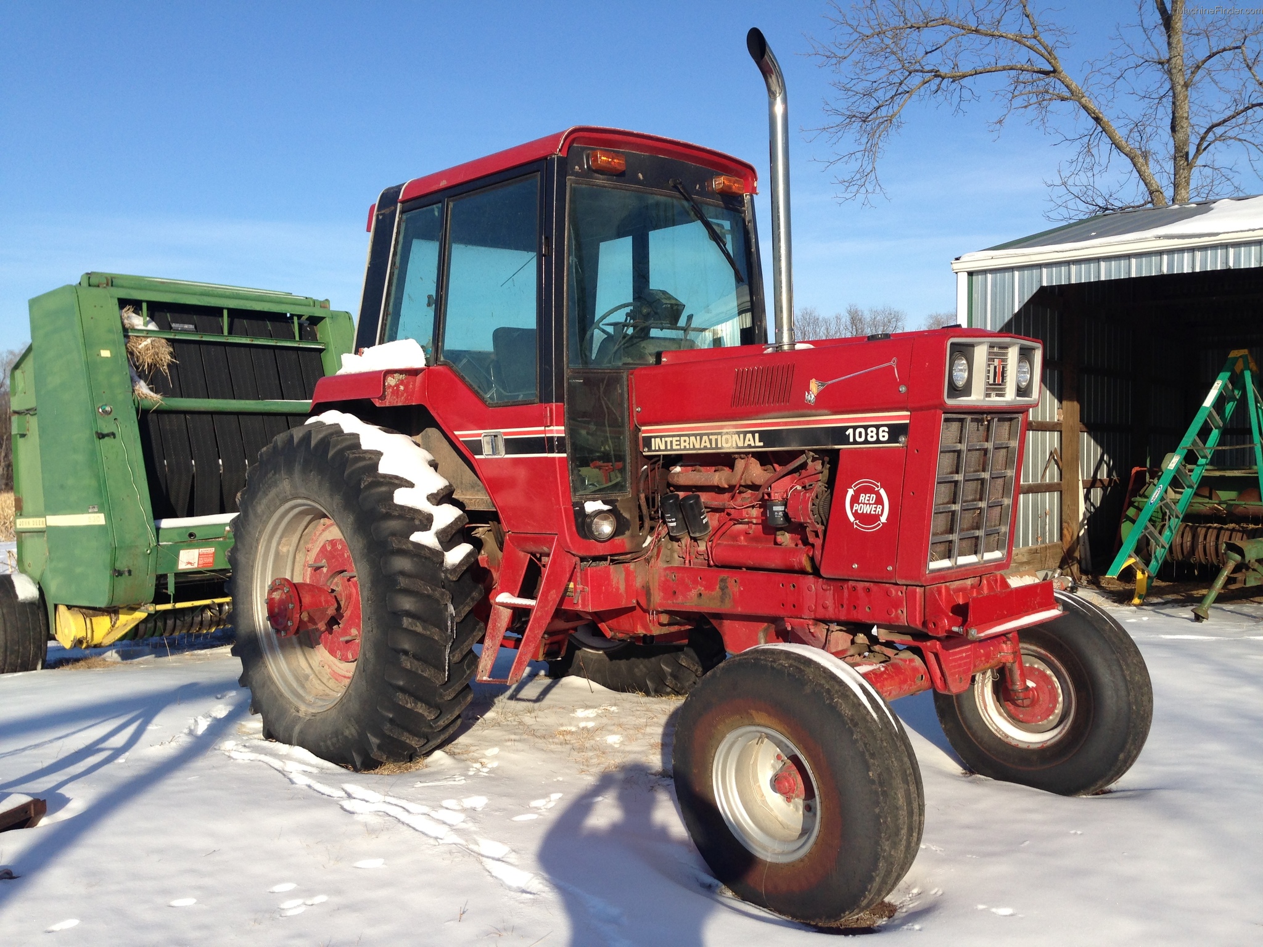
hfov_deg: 55.4
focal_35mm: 33
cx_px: 632
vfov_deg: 42.9
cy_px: 474
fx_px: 1204
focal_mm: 4.12
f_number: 2.4
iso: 50
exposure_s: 1/1466
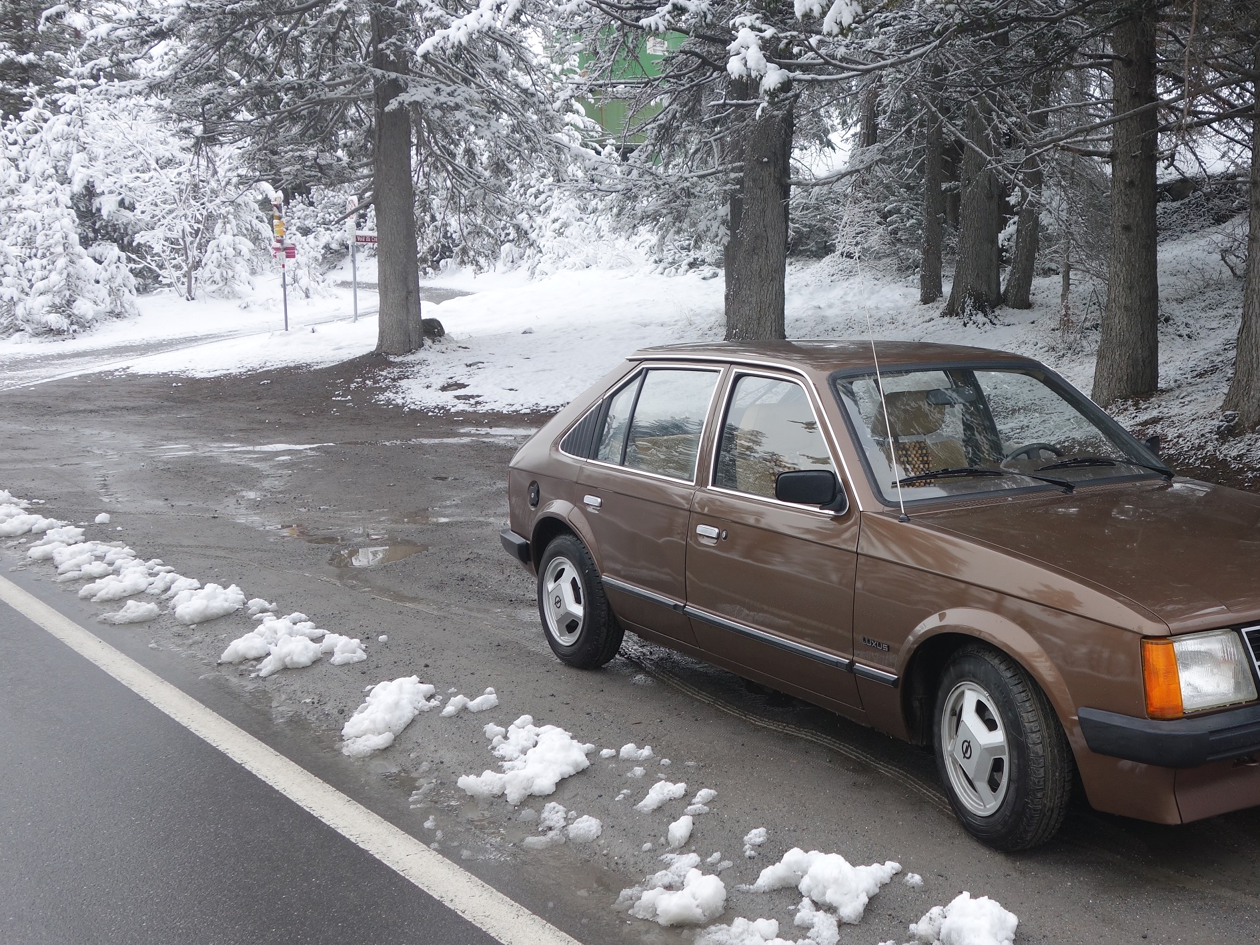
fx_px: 1419
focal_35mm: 39
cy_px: 398
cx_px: 896
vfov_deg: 36.7
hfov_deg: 46.7
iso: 125
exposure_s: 1/100
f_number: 4
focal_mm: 10.4
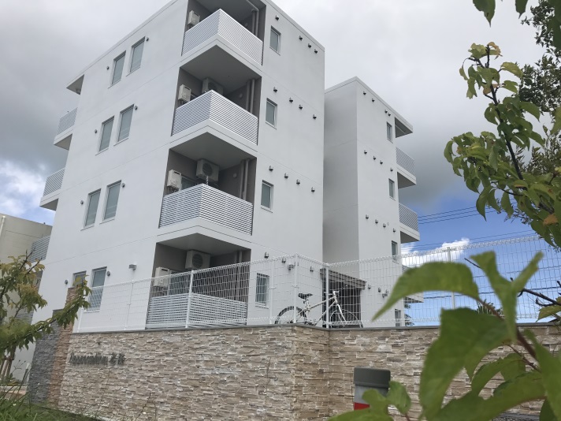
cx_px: 280
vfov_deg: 49.7
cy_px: 210
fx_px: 454
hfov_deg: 63.4
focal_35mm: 28
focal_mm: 3.99
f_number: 1.8
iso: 20
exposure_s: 1/3096
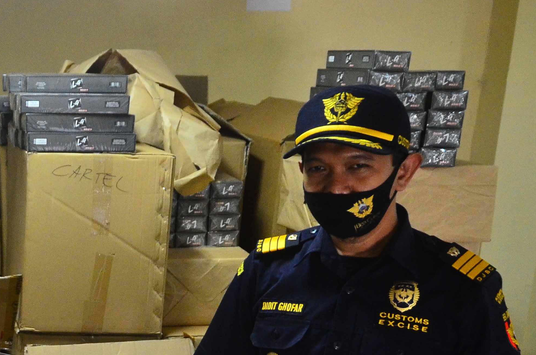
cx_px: -89
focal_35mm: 60
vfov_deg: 21.9
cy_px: 338
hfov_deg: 29.3
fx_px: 892
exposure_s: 1/45
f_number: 3.5
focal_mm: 16
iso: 1100
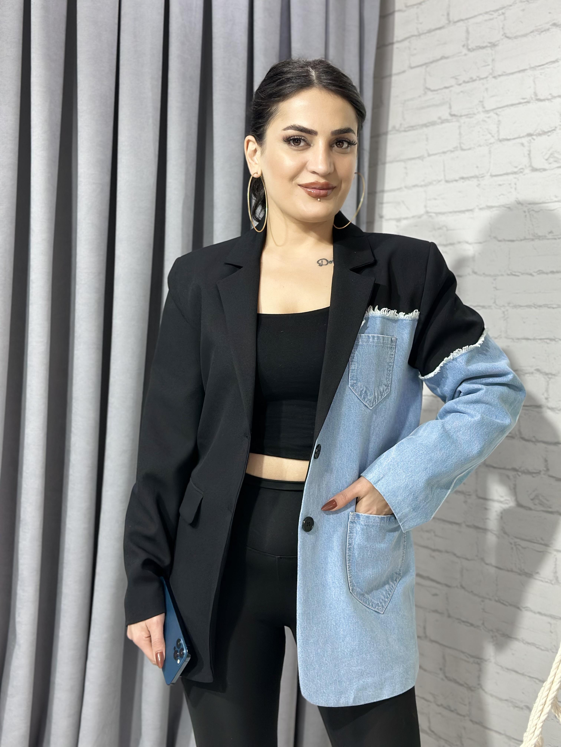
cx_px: 280
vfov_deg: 39.7
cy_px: 374
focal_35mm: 48
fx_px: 1037
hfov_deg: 30.3
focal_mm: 6.86
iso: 125
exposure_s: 1/100
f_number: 1.78
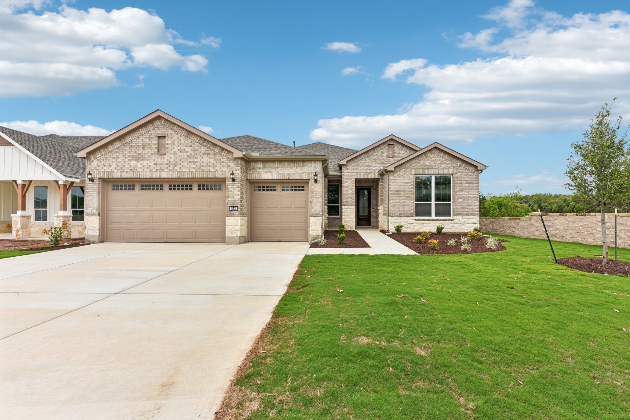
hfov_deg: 104.3
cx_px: 315
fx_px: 245
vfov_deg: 81.2
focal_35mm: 14
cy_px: 210
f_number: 8
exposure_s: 1/500
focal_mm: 14
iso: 100
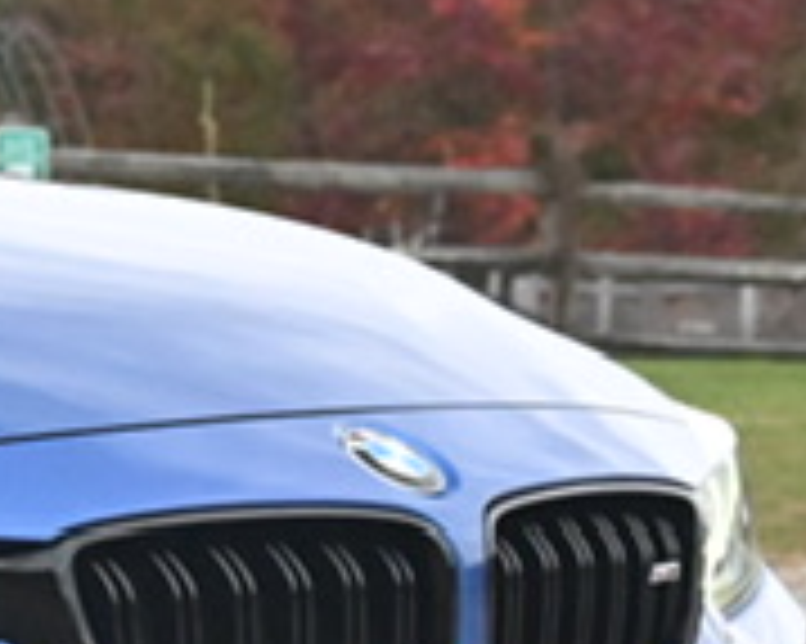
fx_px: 7677
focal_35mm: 322
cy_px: 507
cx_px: -1400
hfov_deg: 5.7
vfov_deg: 4.8
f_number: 6.3
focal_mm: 48
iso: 4000
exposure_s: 1/500
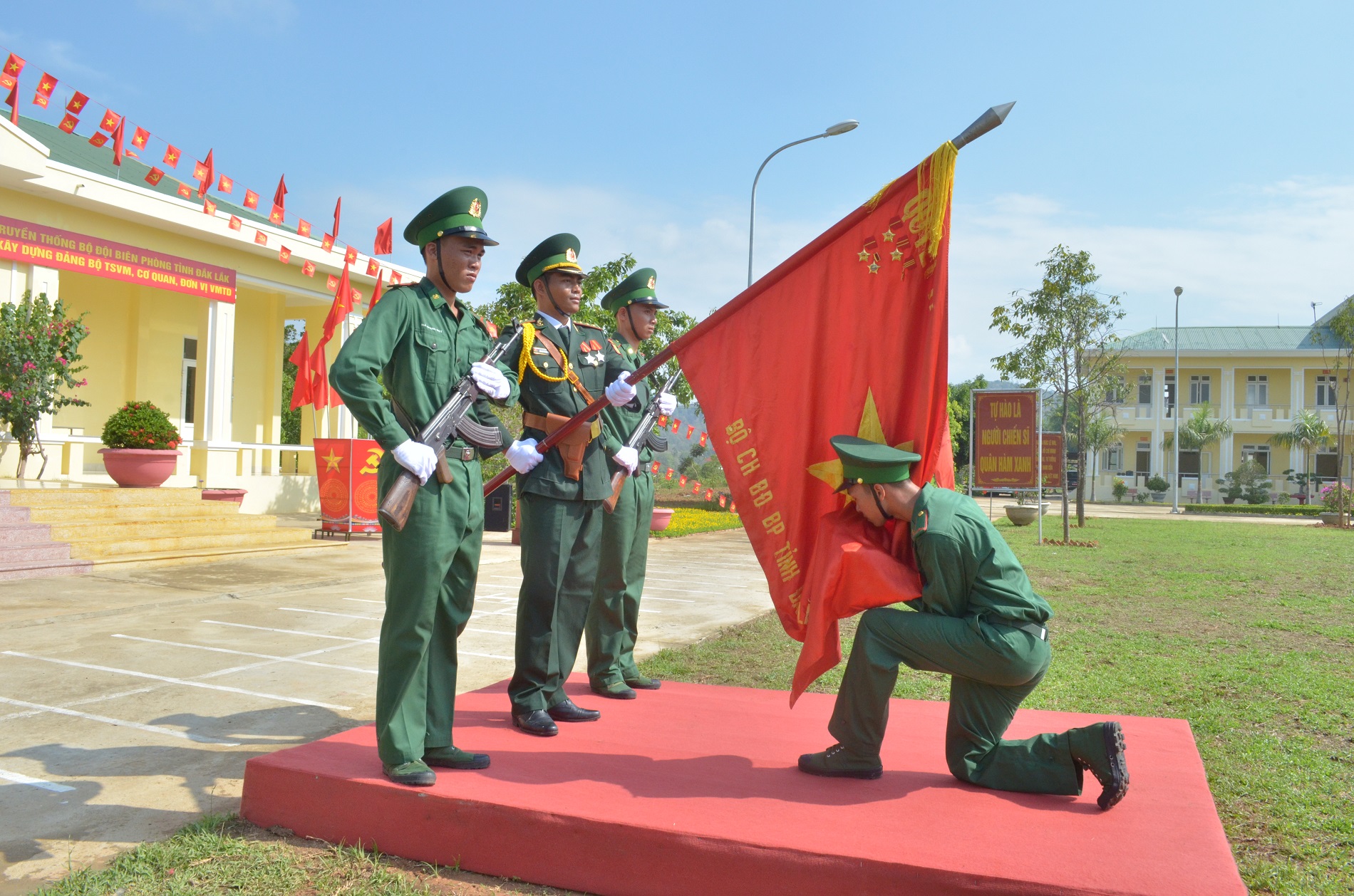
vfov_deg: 47.7
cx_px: 677
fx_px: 1013
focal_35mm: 27
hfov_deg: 67.5
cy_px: 448
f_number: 13
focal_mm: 18
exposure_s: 1/640
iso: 800
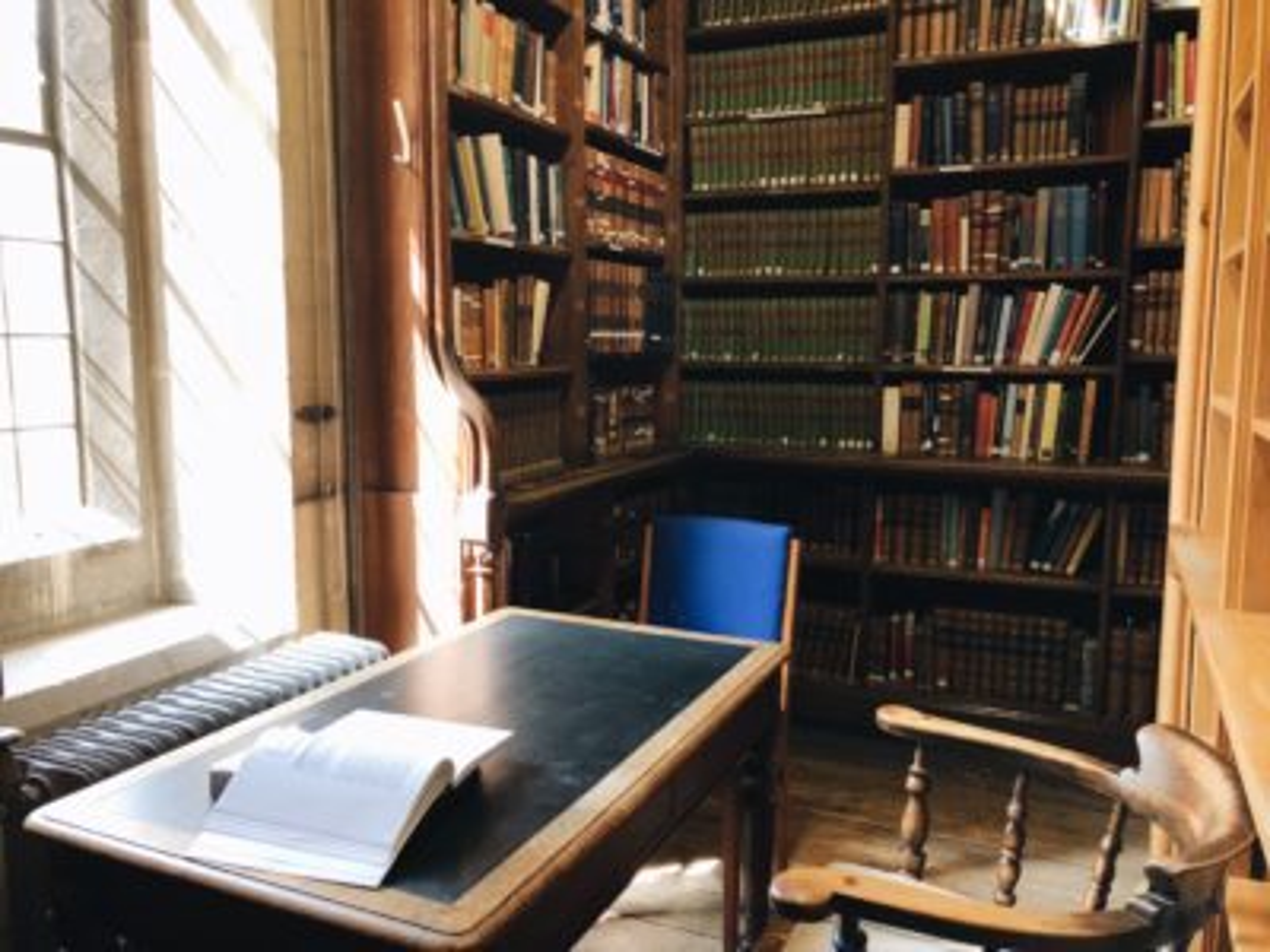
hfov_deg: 63.4
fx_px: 1027
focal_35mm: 28
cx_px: 635
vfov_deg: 49.7
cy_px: 476
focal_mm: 4
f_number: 1.8
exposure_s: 1/33
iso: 32
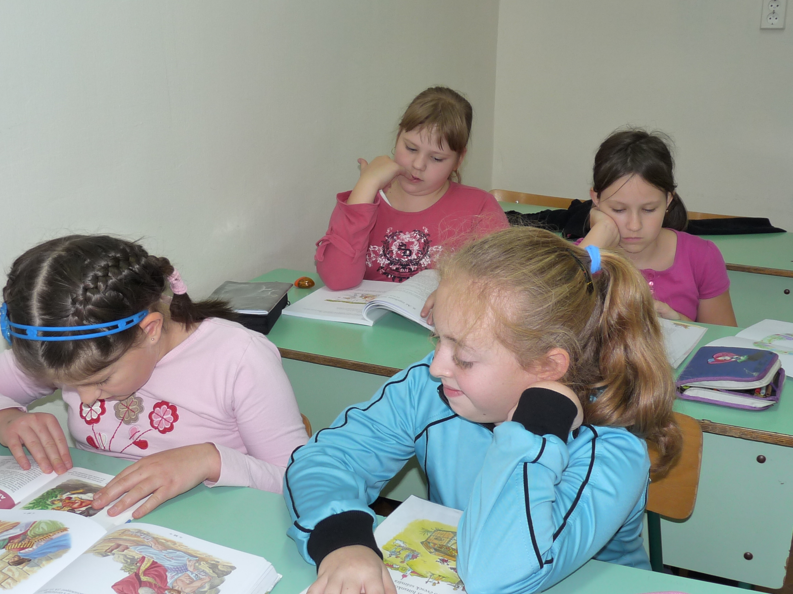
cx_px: 384
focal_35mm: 39
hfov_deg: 47.9
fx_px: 893
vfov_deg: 36.8
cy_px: 323
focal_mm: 4.8
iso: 160
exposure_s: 1/30
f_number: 2.8
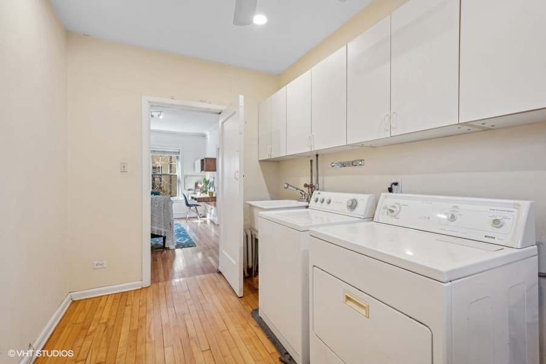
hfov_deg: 96.7
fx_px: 243
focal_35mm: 16
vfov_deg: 73.7
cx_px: 273
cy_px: 182
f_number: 9.5
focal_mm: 16
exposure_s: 1/6
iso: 200
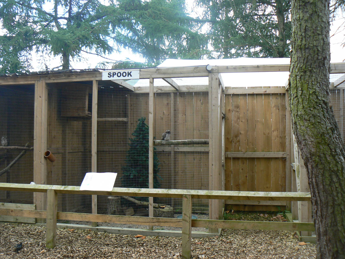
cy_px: 130
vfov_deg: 39.7
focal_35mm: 36
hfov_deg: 51.4
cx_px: 172
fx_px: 359
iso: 80
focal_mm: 6
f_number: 4
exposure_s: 1/100
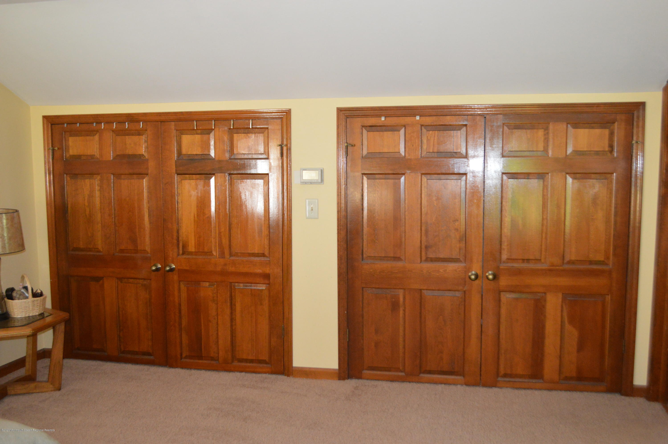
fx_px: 612
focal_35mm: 33
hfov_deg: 57.3
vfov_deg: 39.9
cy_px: 222
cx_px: 334
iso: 1800
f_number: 4
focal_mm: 22
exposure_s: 1/60
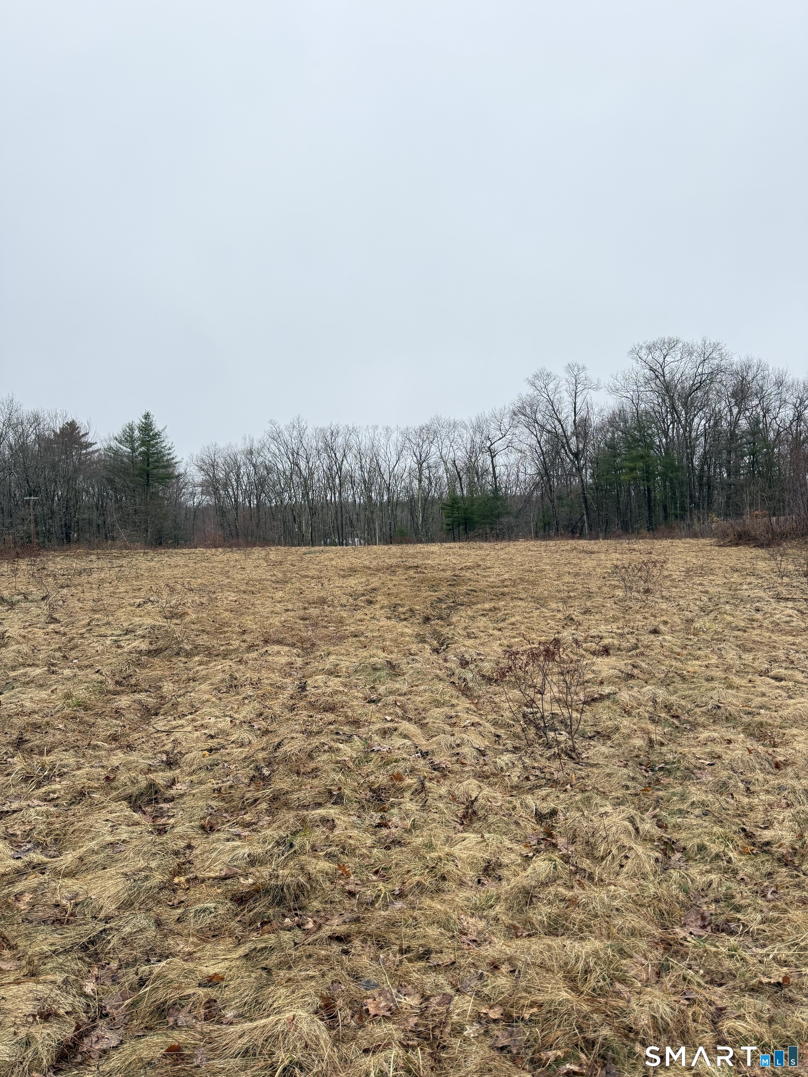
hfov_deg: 56.8
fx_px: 747
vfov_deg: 71.6
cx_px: 404
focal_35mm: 24
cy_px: 538
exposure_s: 1/849
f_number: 1.78
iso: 100
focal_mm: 6.76
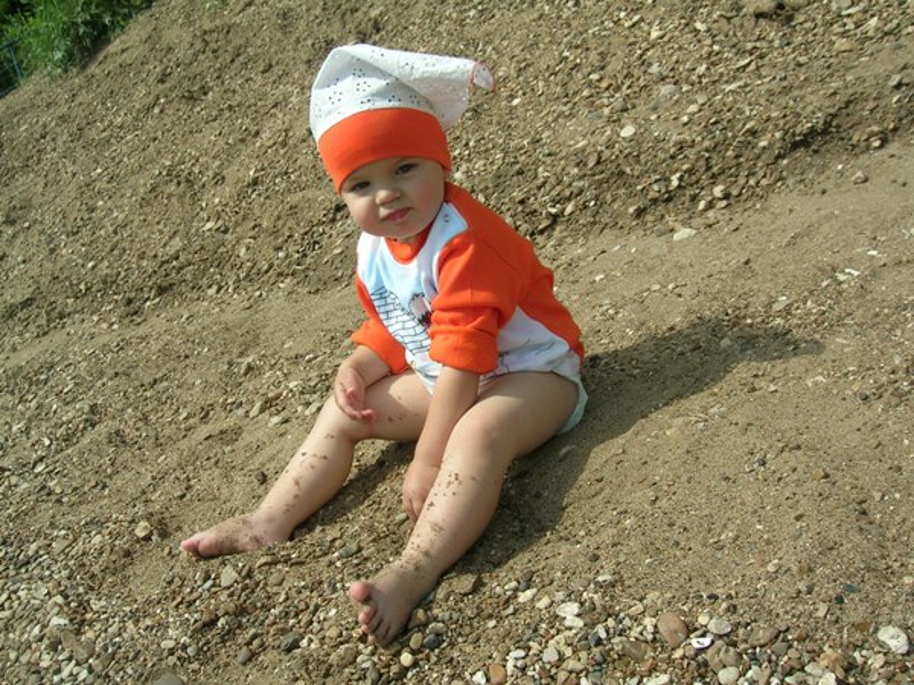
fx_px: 977
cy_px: 342
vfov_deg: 38.7
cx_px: 457
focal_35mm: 37
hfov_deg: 50.1
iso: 50
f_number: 4.9
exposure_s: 1/625
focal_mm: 5.7
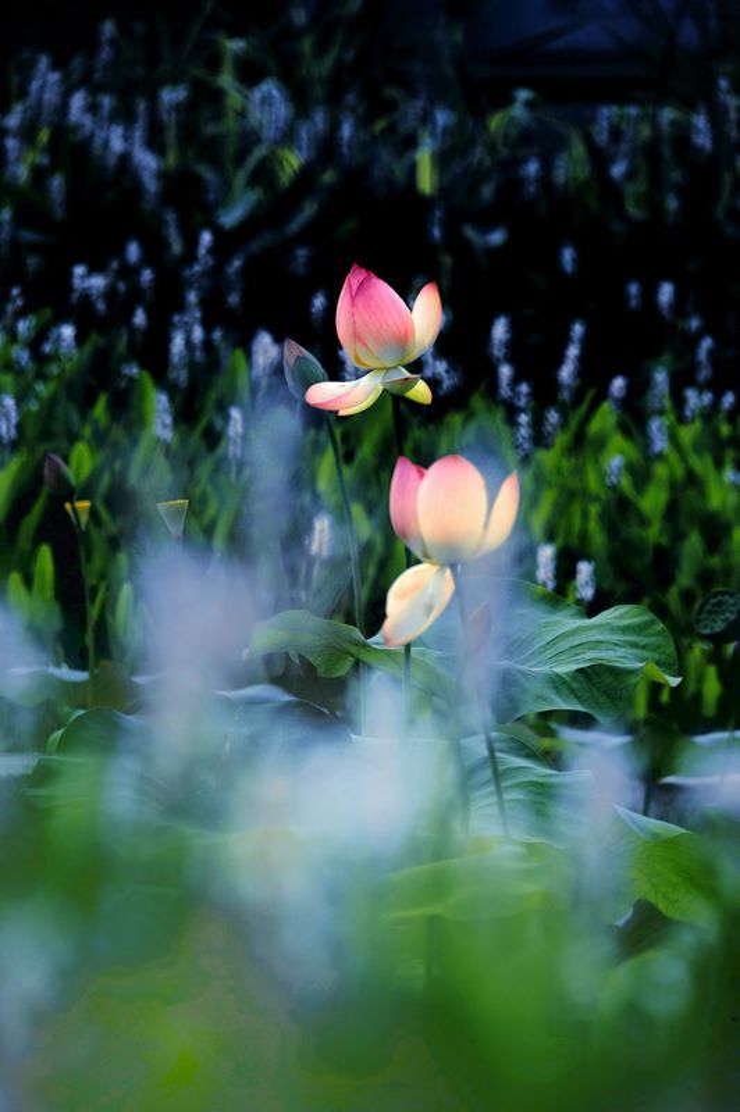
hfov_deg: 2.7
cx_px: 370
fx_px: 15442
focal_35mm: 500
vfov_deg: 4.1
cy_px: 556
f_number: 11
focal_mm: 500
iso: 400
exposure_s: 1/400
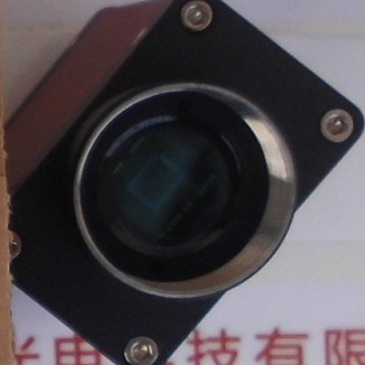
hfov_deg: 11.2
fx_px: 1682
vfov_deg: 12.3
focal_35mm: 141
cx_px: -363
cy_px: 299
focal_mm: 4.6
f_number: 3.2
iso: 100
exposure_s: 1/279
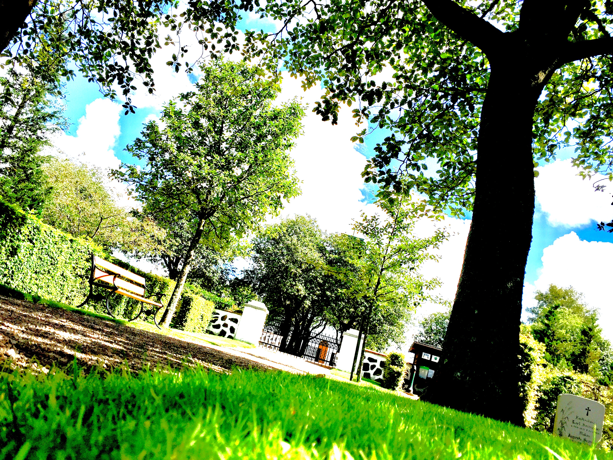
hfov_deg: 61.7
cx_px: 306
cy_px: 230
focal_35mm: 29
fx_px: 514
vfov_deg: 48.2
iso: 32
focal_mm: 4.15
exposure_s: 1/2083
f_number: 2.2
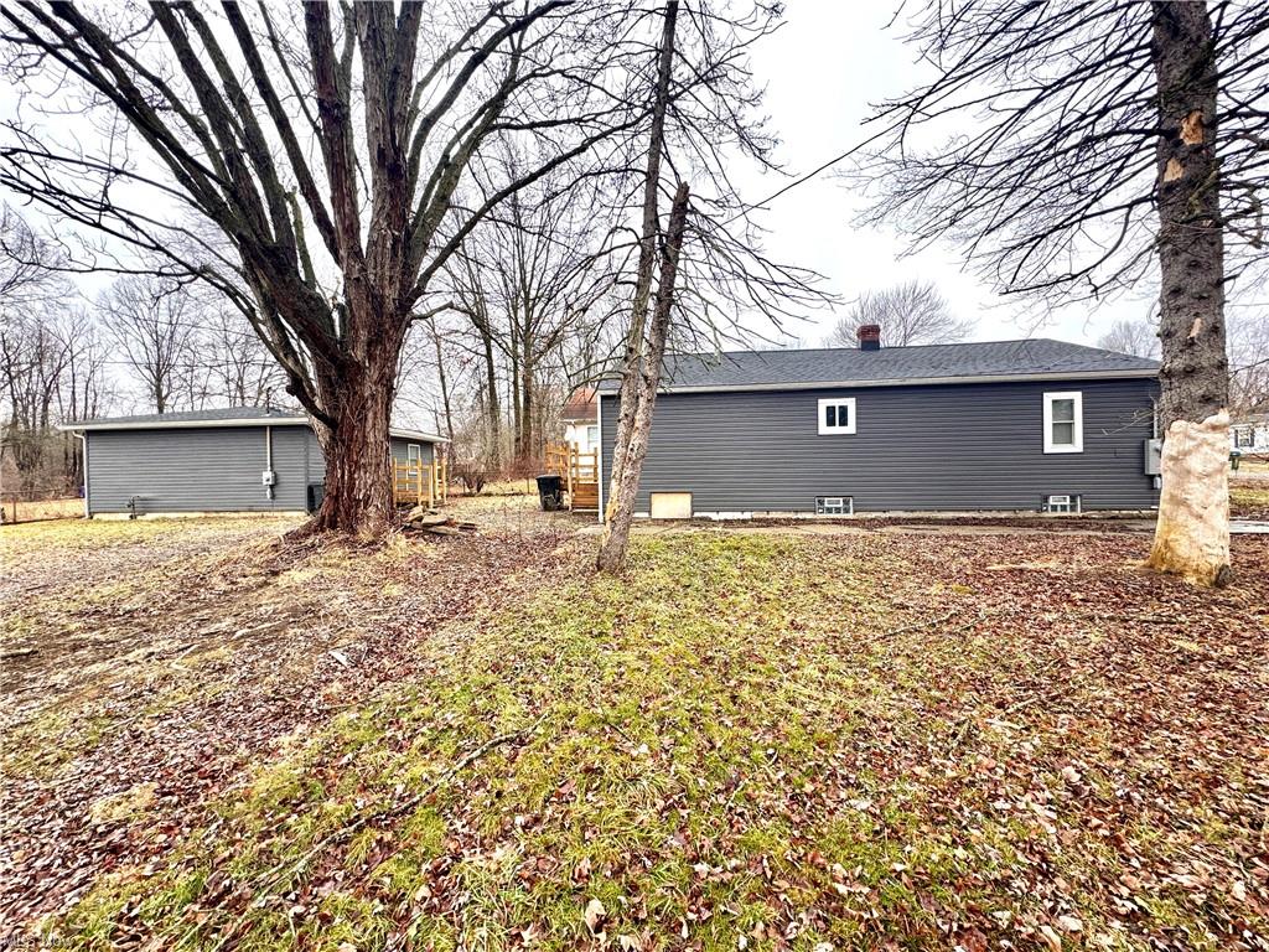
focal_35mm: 14
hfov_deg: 102.1
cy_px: 476
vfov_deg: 85.7
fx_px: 513
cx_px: 634
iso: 40
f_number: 2.2
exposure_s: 1/252
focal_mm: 2.22
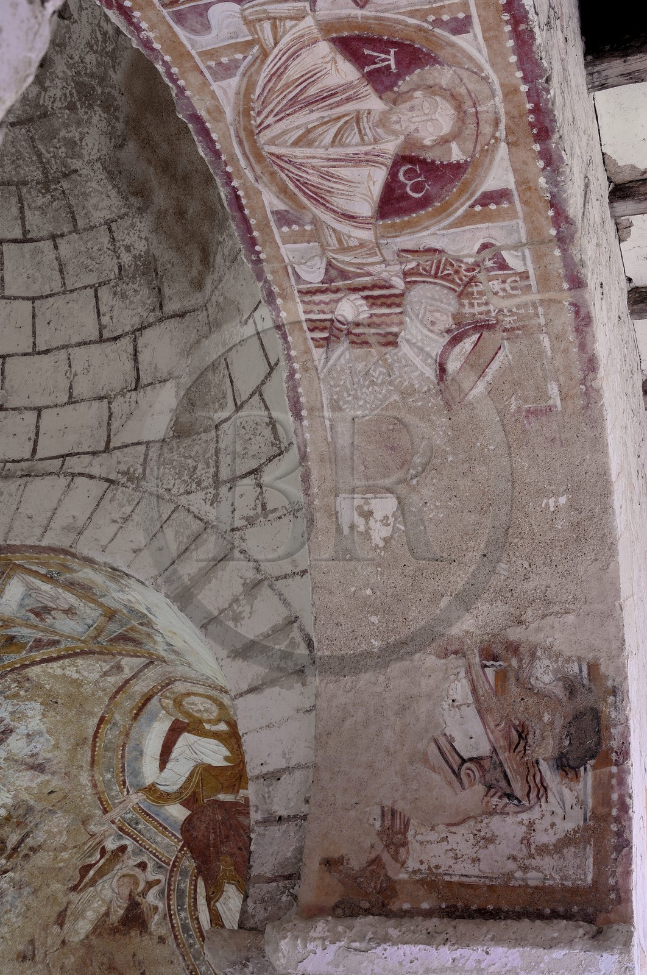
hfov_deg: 31.8
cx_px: 324
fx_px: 1136
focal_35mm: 42
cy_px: 488
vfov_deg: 46.5
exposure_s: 3
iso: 100
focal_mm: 28
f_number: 9
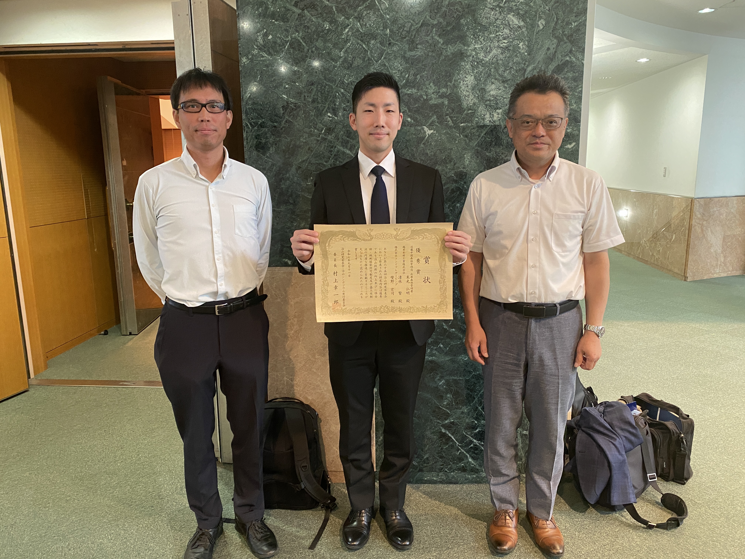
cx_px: 372
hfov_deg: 67.3
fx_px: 560
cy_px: 280
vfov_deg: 53.1
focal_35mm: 26
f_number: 1.8
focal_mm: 4.25
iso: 400
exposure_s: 1/33
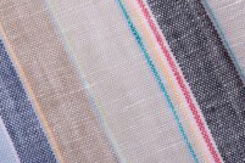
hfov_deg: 13.7
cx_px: 52
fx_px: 1014
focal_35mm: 149
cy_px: 31
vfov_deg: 9.2
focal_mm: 40
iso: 100
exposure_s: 1/125
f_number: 11
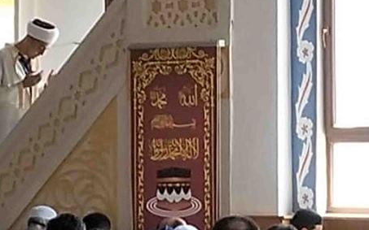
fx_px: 865
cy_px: 134
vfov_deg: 15.2
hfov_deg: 23.7
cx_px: 70
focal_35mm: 86
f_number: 10
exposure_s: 1/400
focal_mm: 34
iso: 200
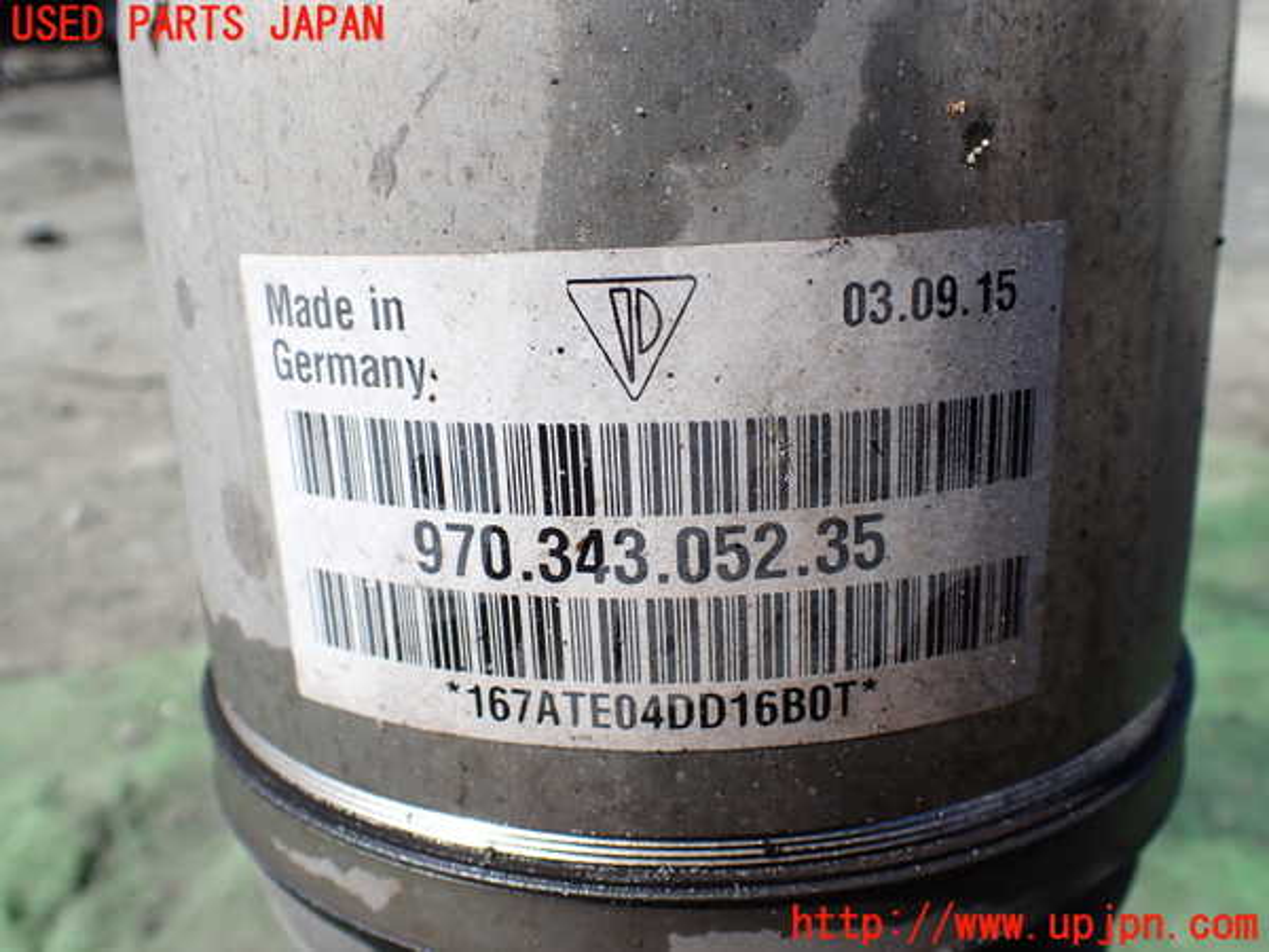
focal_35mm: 30
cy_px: 476
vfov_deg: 46.8
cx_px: 634
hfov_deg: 60.0
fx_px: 1100
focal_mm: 5.4
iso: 100
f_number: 3.2
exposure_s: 1/800
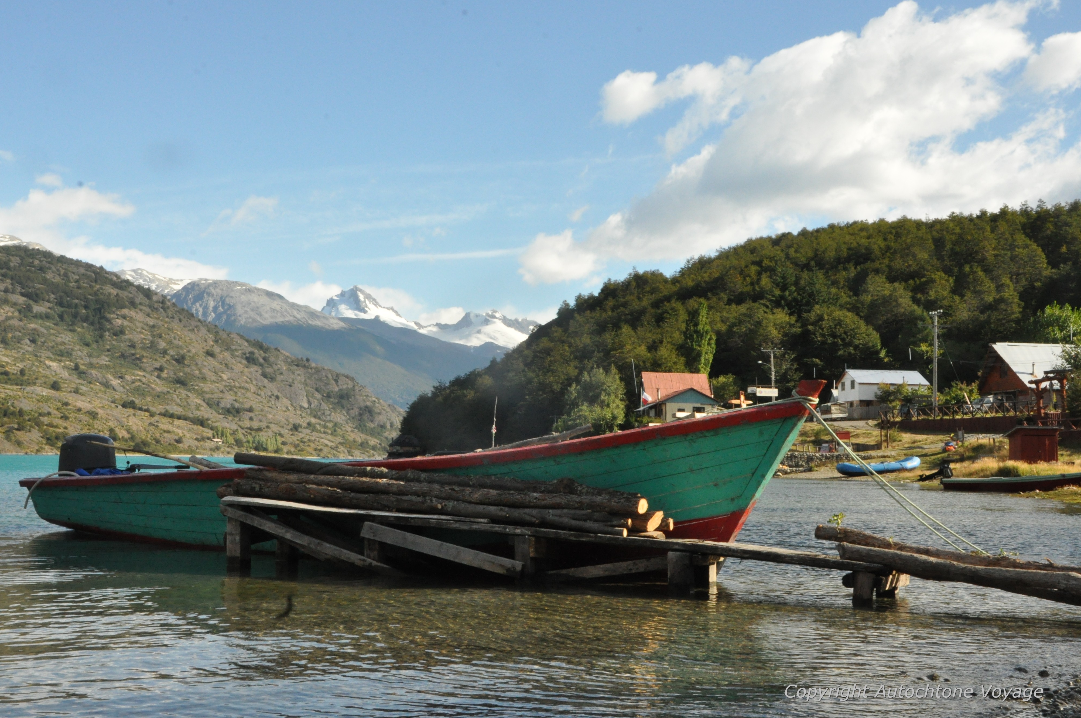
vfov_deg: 28.8
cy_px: 347
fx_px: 1396
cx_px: 512
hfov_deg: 42.3
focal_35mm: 47
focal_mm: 29
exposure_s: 1/250
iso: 1600
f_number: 25
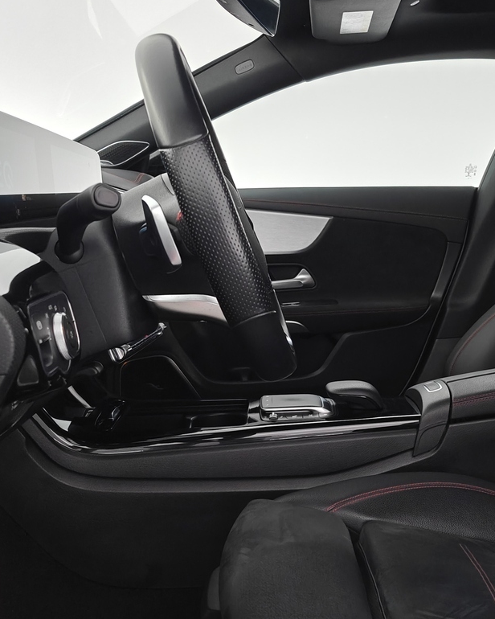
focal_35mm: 42
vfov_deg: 43.7
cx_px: 380
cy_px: 346
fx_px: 769
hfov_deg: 34.8
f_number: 1.6
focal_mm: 6.06
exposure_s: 1/50
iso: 200
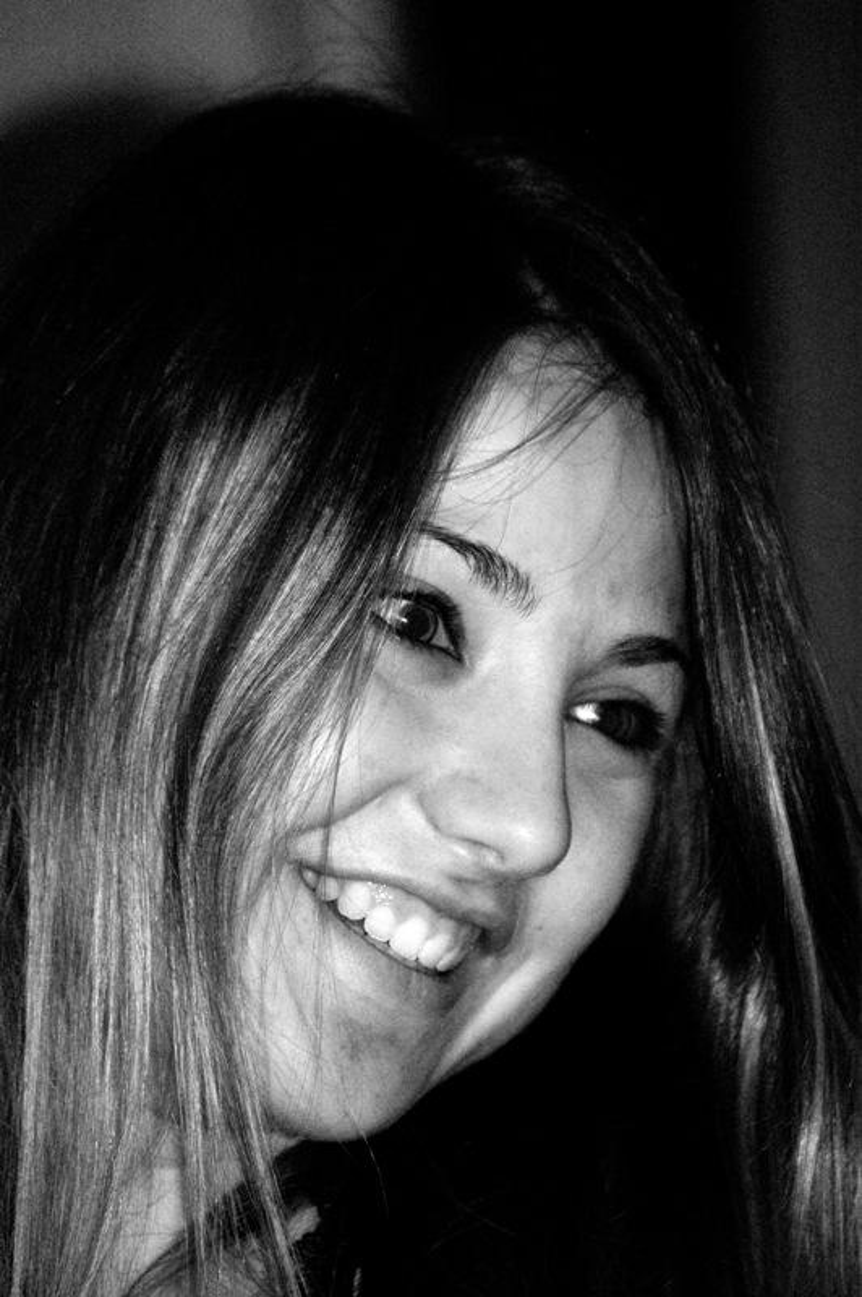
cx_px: 431
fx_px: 10793
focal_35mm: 300
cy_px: 648
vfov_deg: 6.9
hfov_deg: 4.6
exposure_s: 1/60
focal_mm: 200
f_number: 5.6
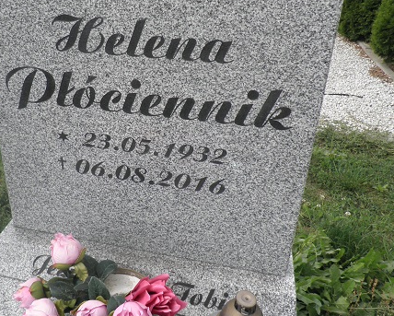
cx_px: 134
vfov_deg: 42.0
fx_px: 408
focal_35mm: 35
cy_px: 119
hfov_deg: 50.7
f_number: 8.3
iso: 64
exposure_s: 1/80
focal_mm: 4.3
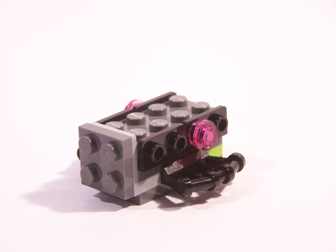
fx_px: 1242
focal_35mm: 128
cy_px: 126
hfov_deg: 15.4
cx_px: 168
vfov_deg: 11.6
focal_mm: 21.2
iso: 400
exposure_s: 1/45
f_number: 3.2
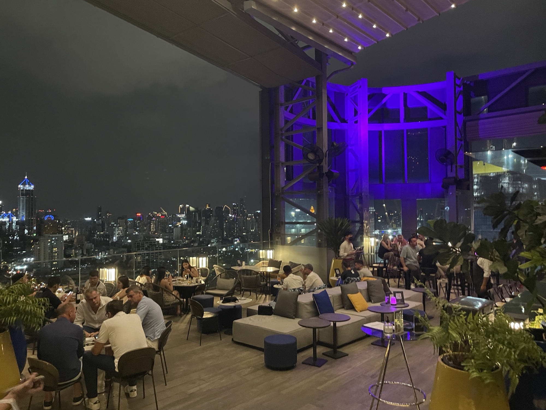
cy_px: 205
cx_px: 273
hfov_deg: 67.3
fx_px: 410
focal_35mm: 26
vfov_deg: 53.1
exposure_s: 1/25
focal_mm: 4.2
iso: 800
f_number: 1.6
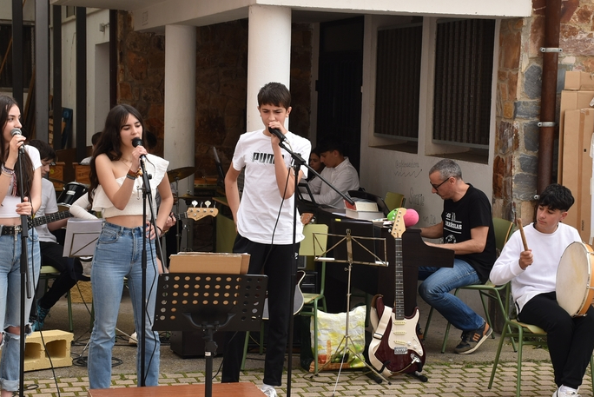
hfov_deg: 25.6
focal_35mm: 79
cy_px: 204
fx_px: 1304
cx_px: 340
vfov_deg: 17.3
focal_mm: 40
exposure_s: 1/250
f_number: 8
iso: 220
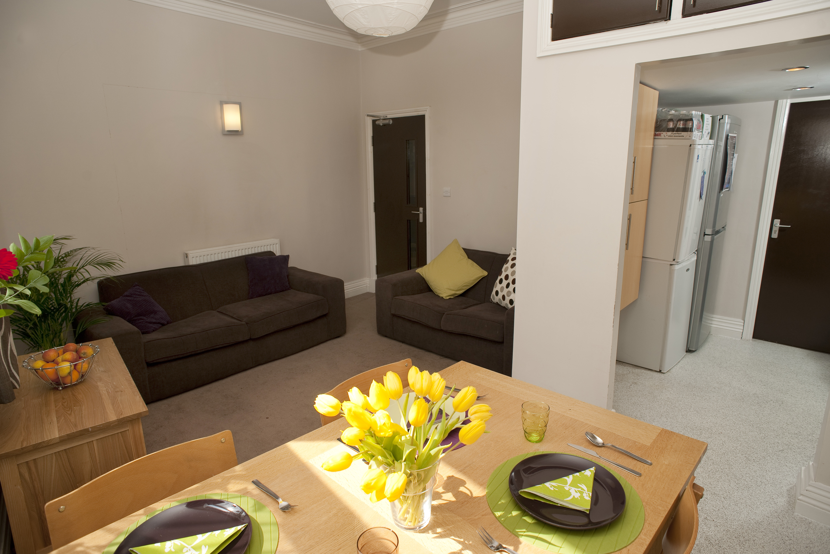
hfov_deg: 84.0
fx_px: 461
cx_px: 415
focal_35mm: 20
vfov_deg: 61.9
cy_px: 277
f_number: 5.6
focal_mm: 20
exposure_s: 1/125
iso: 100
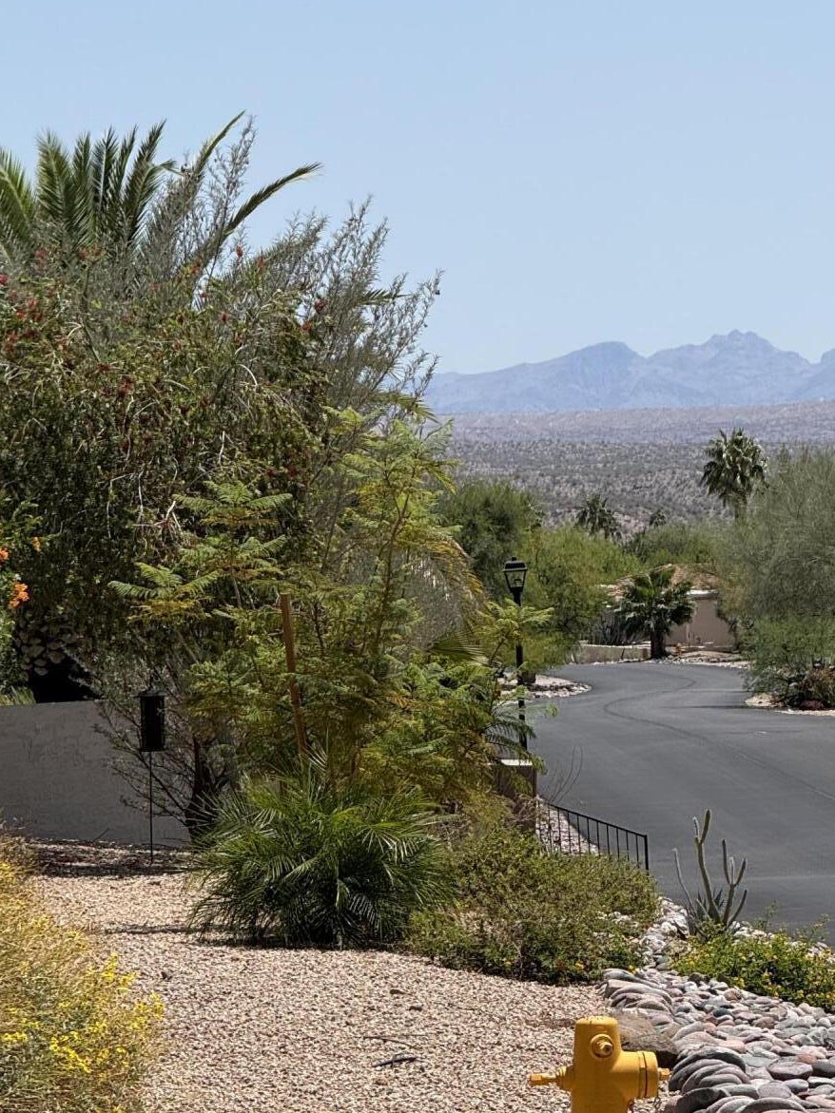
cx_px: 670
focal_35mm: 205
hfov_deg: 7.2
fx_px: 6594
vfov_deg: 9.7
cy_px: 624
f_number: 2.8
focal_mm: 15.66
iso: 50
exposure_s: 1/2146
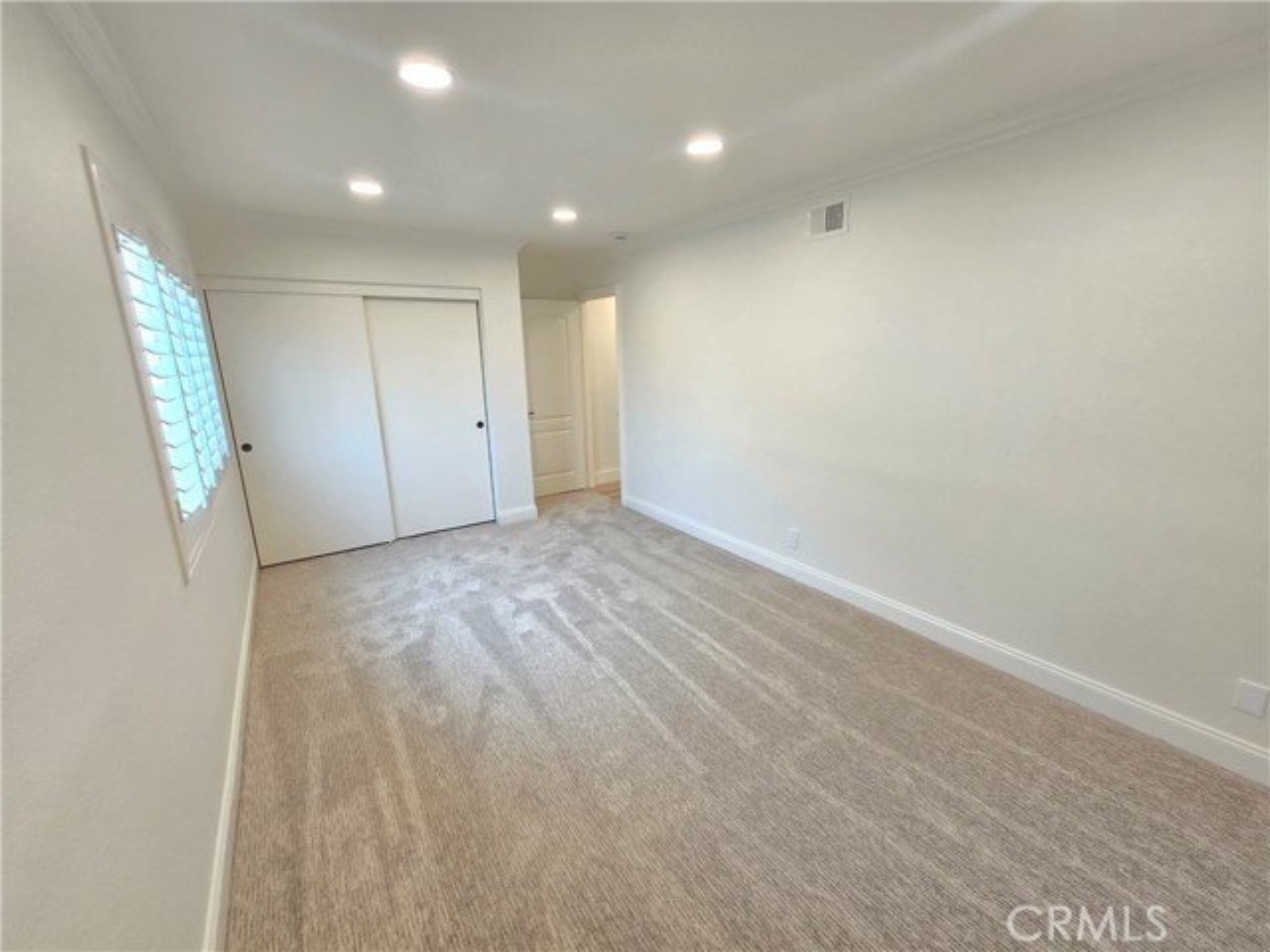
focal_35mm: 13
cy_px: 476
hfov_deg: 106.2
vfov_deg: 89.9
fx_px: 477
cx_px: 635
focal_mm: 2.2
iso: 160
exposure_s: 1/60
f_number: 2.2
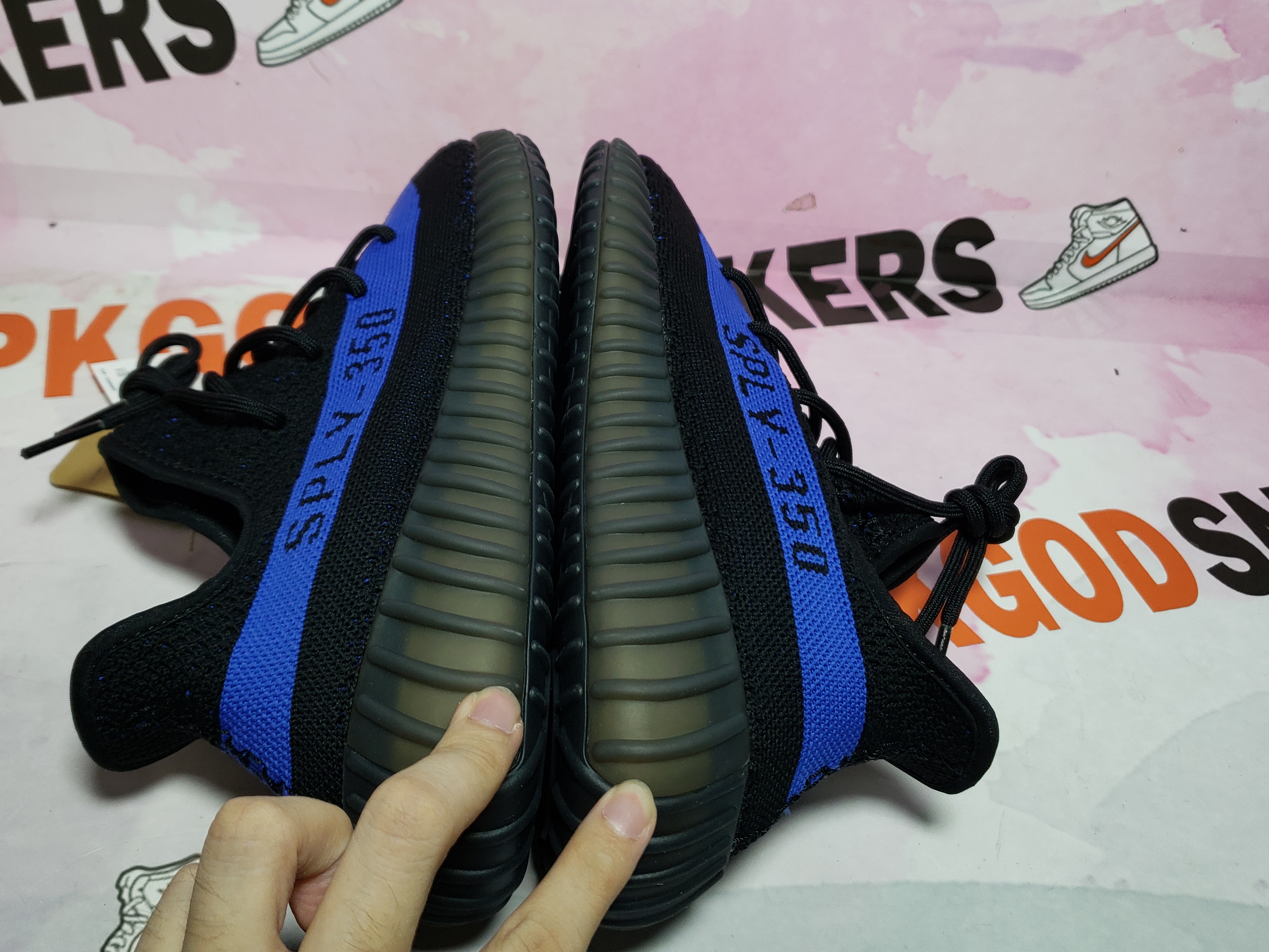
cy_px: 405
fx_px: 1136
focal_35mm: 31
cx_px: 550
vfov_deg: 45.3
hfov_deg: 58.2
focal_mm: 4.3
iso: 50
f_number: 1.5
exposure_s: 1/466
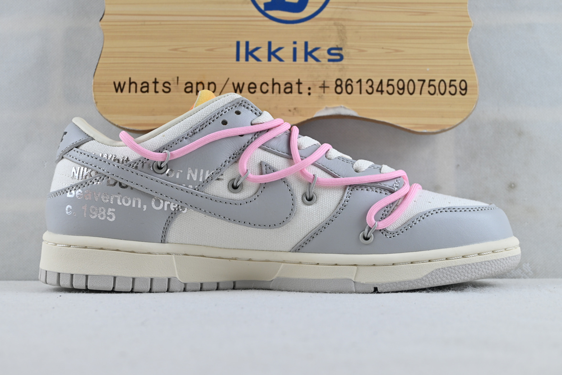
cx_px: 283
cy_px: 189
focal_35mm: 50
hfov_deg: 39.8
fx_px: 777
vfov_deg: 27.1
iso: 100
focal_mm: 32.5
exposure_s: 1/50
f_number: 5
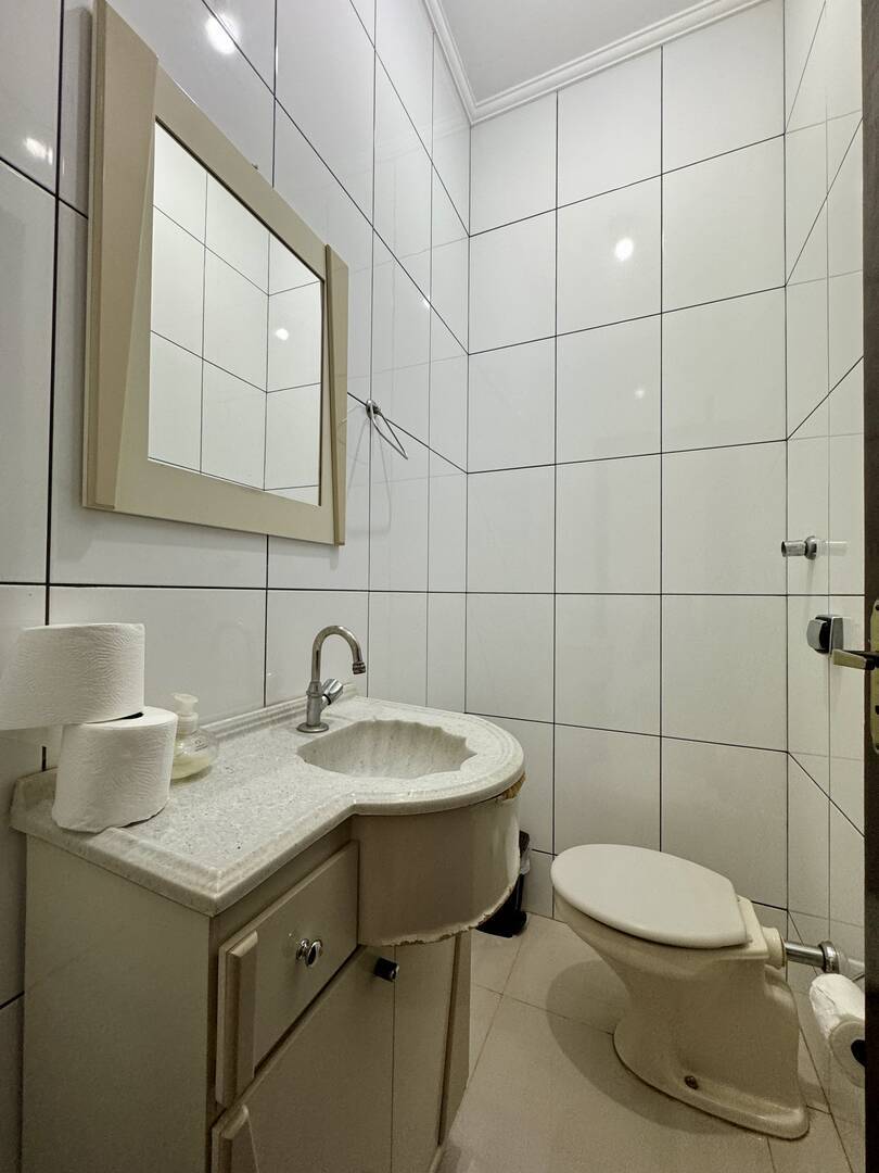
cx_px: 440
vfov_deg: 102.1
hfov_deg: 85.7
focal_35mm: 14
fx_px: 474
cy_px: 586
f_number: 2.2
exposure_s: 1/120
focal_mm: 2.22
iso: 160
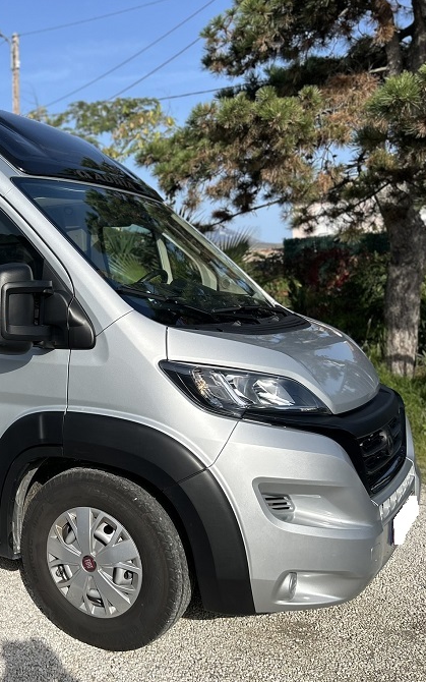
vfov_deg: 52.7
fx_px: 687
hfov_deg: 31.7
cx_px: -6
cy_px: 342
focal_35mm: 37
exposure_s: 1/4630
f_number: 1.5
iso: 50
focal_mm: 5.7
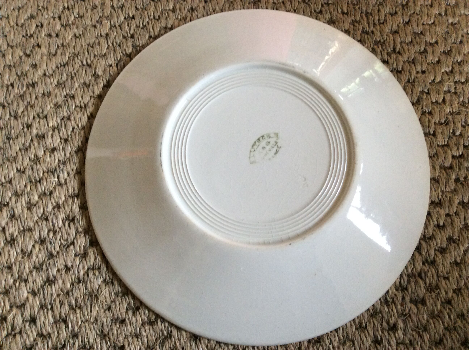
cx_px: 234
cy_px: 175
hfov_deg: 56.9
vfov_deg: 44.1
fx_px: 433
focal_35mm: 32
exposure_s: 1/25
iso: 160
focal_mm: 3.3
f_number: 2.4
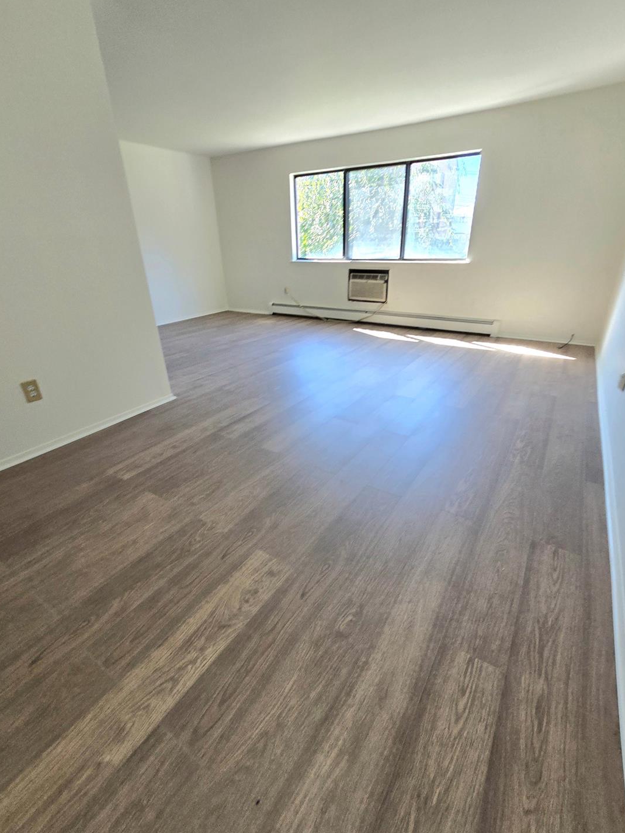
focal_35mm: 14
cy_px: 441
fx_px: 337
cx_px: 295
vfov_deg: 101.9
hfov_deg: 85.6
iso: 80
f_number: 2.2
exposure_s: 1/120
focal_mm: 2.2
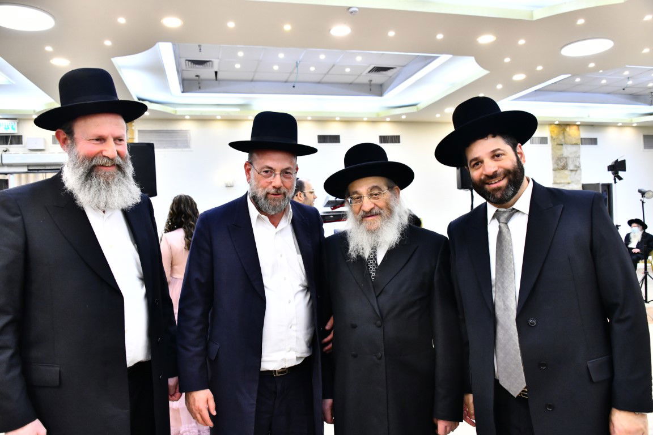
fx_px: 508
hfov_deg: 65.5
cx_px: 326
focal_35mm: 28
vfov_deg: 46.4
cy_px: 218
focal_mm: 28
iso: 3200
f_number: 5.6
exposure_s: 1/100
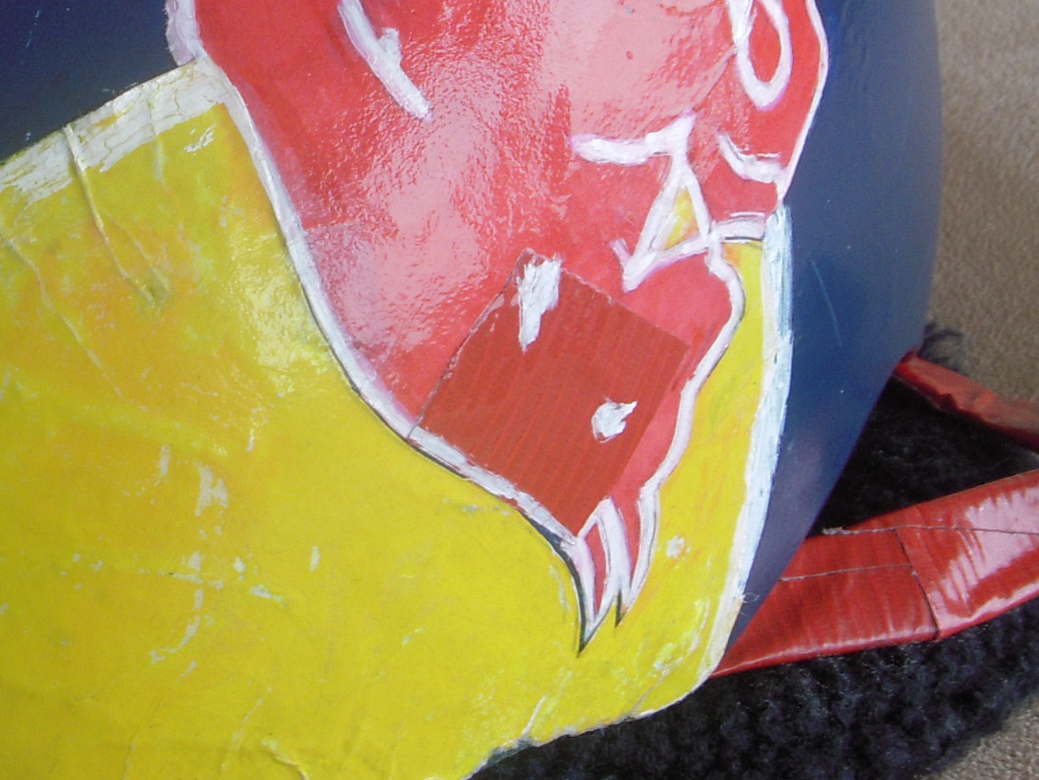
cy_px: 189
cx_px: 275
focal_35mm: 100
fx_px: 3002
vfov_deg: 14.7
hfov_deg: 19.5
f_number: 3.3
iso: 100
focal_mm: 6.3
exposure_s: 1/50
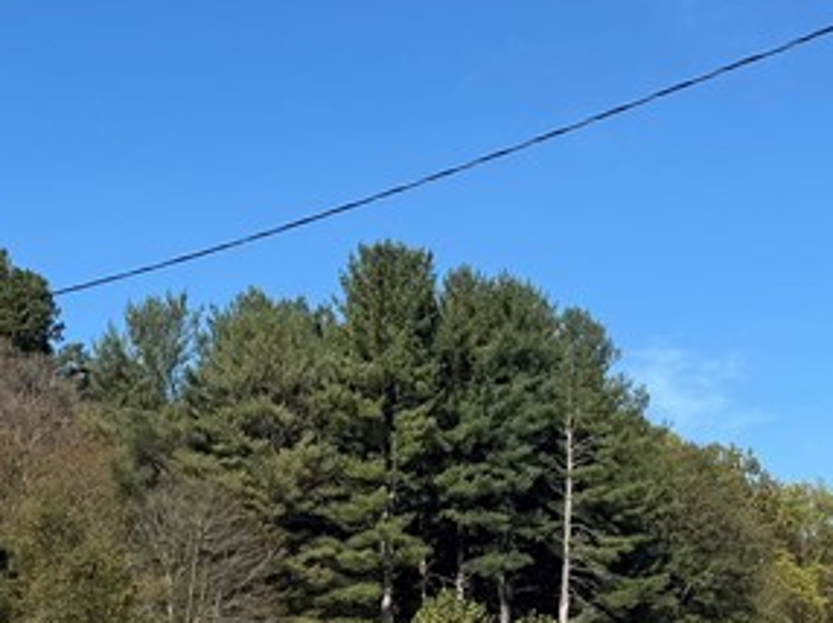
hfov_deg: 22.4
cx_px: 146
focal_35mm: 86
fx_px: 2068
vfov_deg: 16.3
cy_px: 798
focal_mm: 6.76
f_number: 1.78
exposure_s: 1/3953
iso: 80
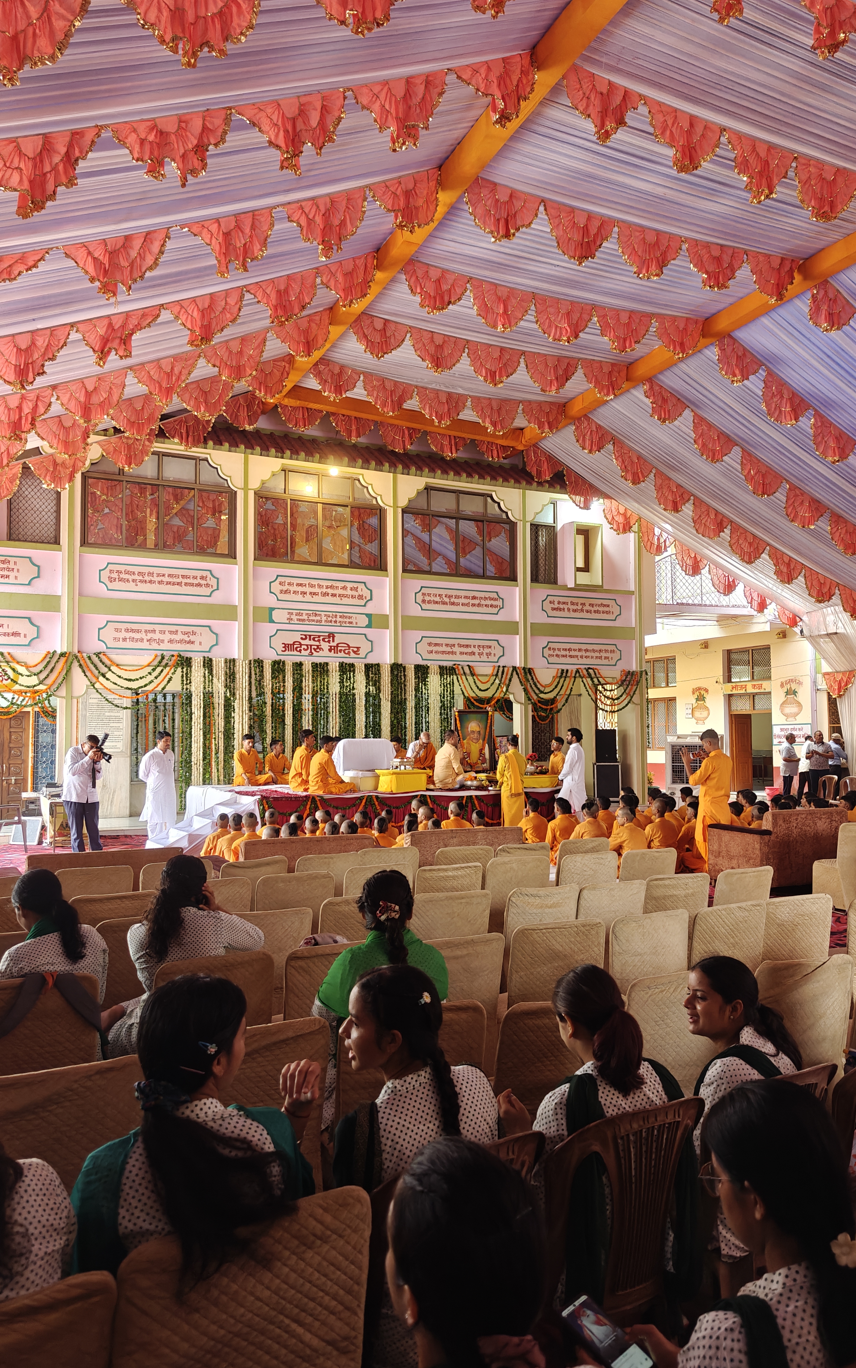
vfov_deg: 72.5
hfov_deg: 49.3
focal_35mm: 25
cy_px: 679
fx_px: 933
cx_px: 457
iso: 640
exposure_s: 1/100
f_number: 1.6
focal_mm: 6.06
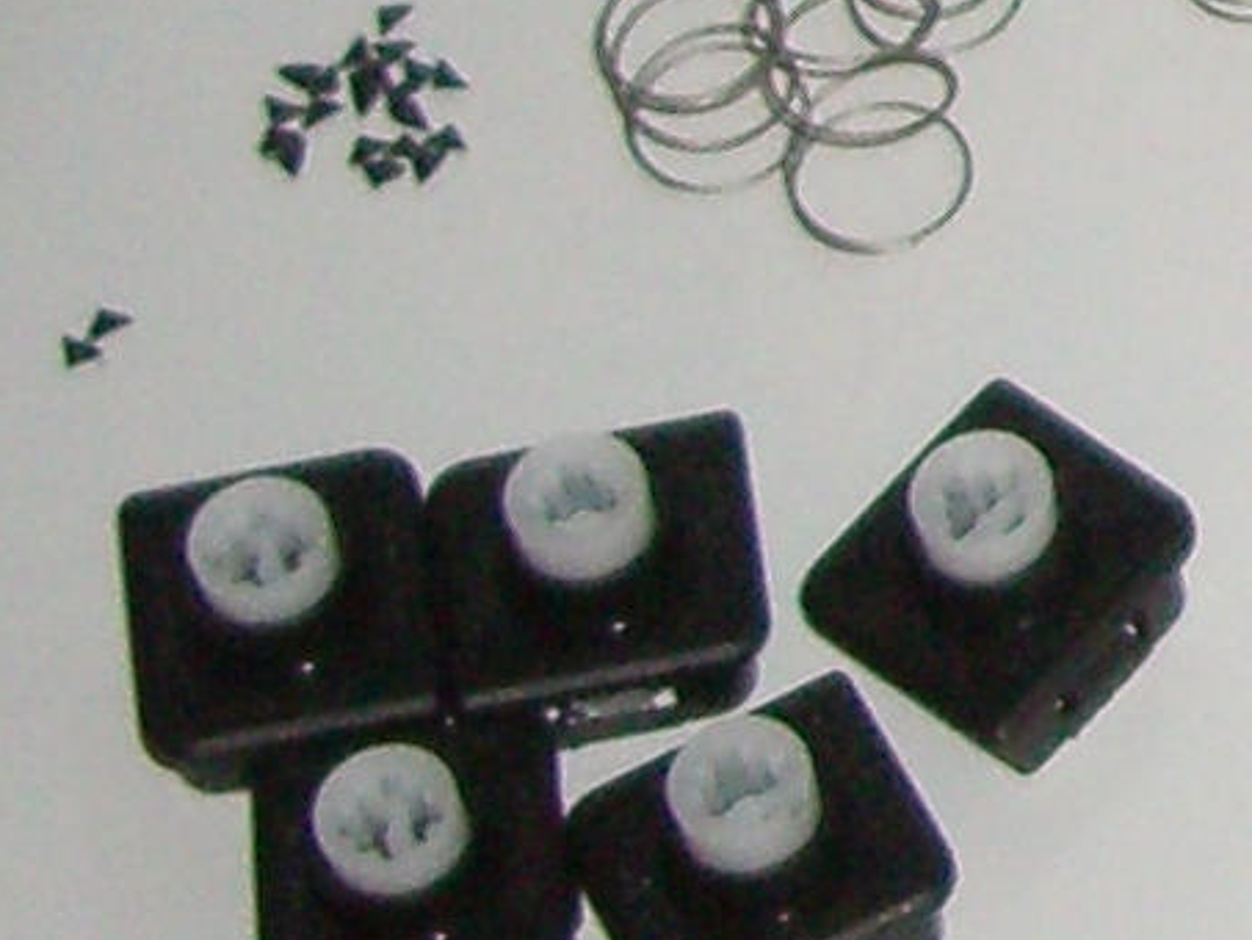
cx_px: 3330
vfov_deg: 5.3
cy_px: -592
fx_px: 10021
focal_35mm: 277
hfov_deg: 6.7
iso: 200
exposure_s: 1/60
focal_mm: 8.2
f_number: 3.1
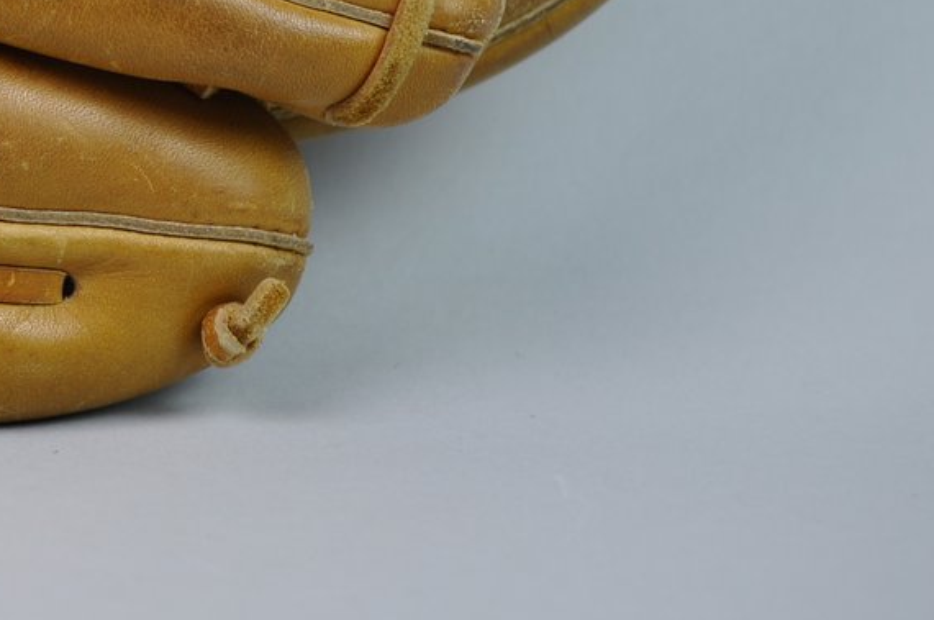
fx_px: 4662
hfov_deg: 11.2
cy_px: -150
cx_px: -222
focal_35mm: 180
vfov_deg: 7.5
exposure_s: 1/40
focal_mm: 40
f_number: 3.2
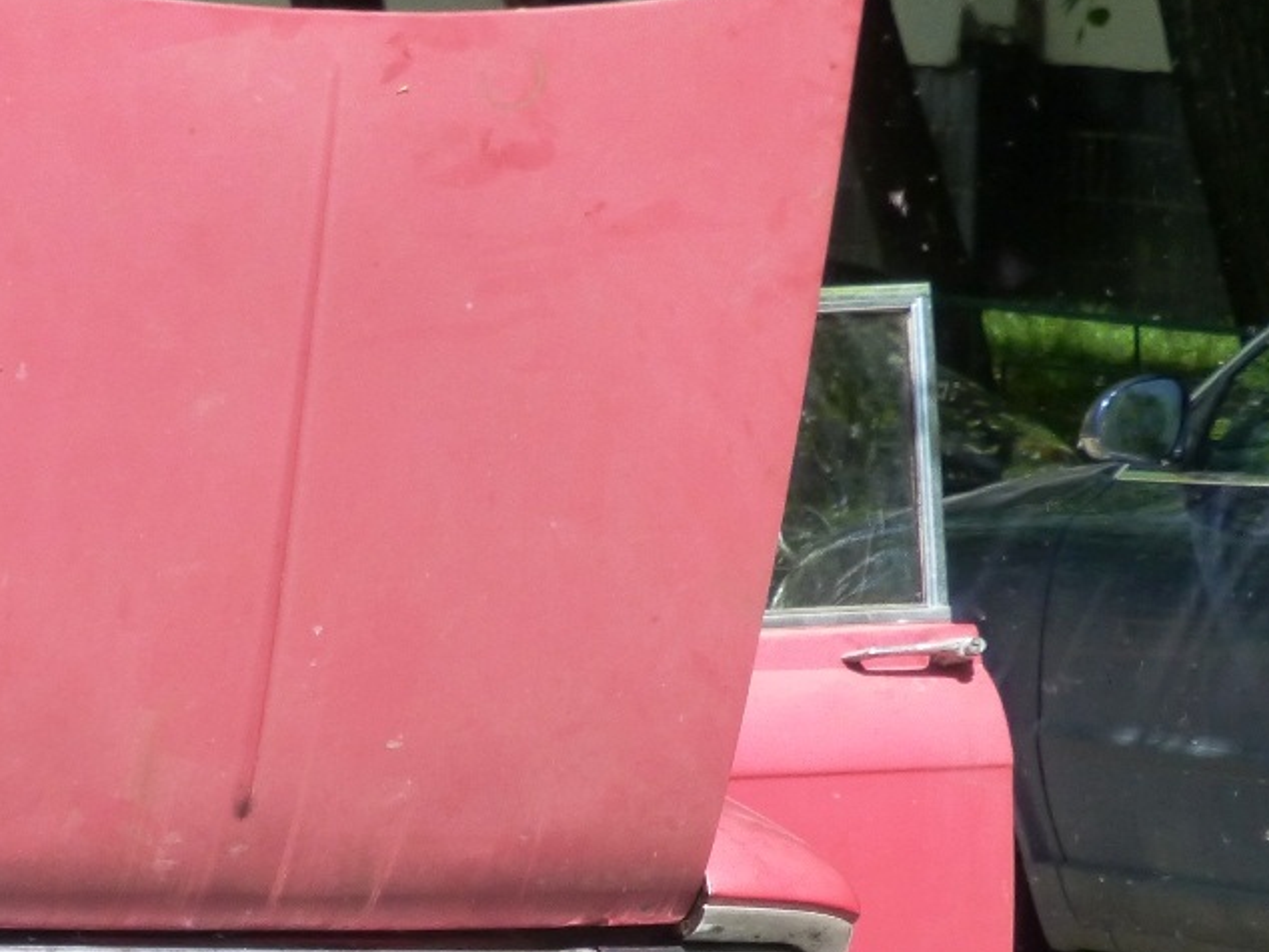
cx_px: -144
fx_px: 10635
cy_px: 706
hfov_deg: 6.8
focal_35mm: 290
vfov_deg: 5.1
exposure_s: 1/250
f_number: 5.3
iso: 160
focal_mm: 20.6
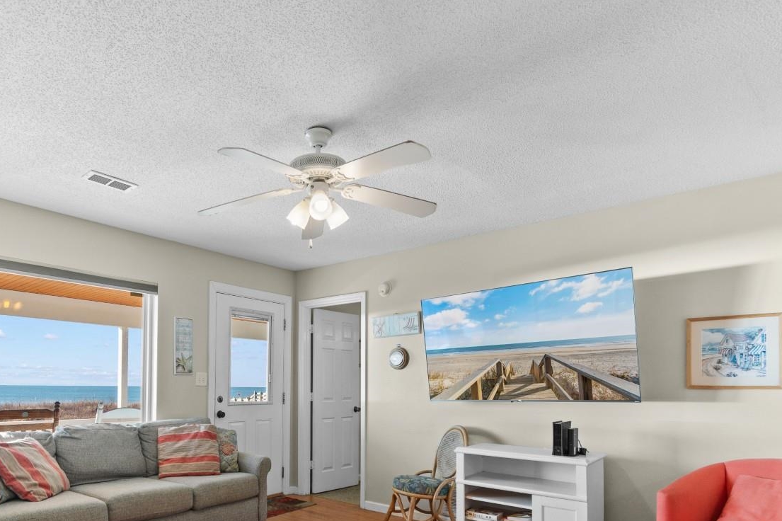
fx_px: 478
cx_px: 297
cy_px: 374
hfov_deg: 77.3
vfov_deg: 55.1
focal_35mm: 22
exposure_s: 1/20
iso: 100
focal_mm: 10
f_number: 4.5
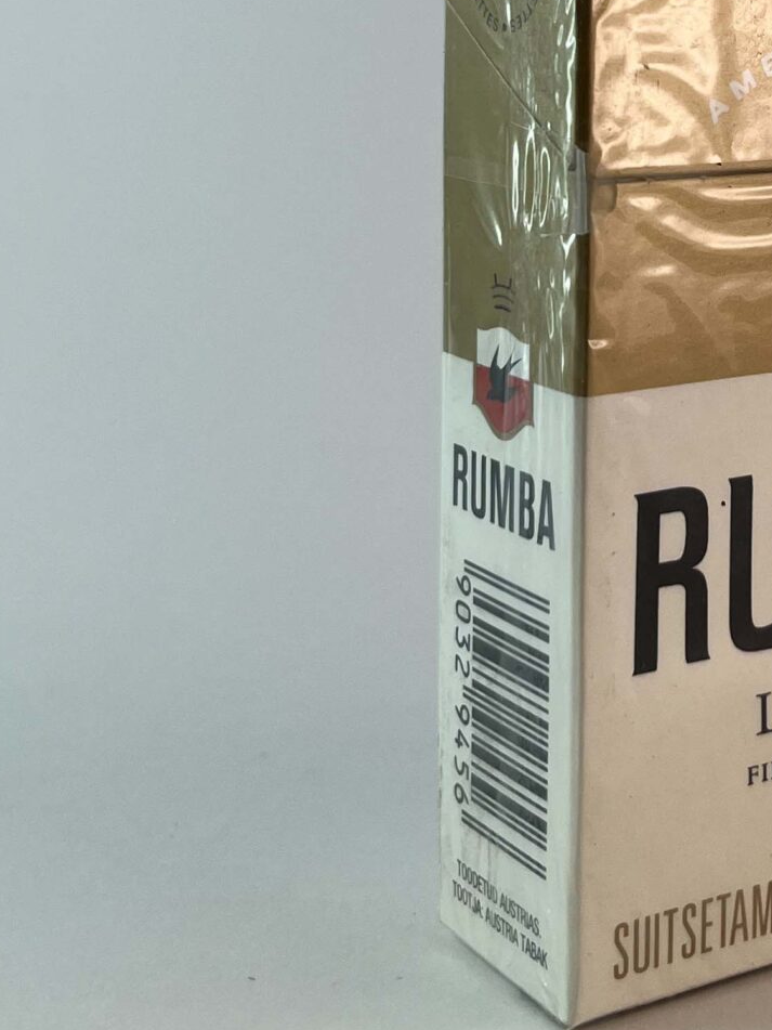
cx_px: 788
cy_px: 1
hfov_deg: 20.3
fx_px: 2082
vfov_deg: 26.3
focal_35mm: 70
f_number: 1.6
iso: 50
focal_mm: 5.1
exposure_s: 1/442
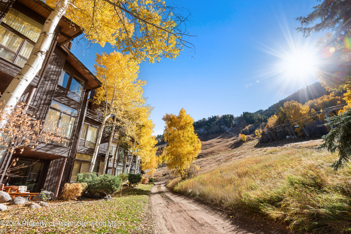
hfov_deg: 93.3
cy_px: 117
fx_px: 166
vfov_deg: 70.5
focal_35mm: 17
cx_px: 176
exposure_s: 1/15
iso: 100
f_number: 16
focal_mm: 17
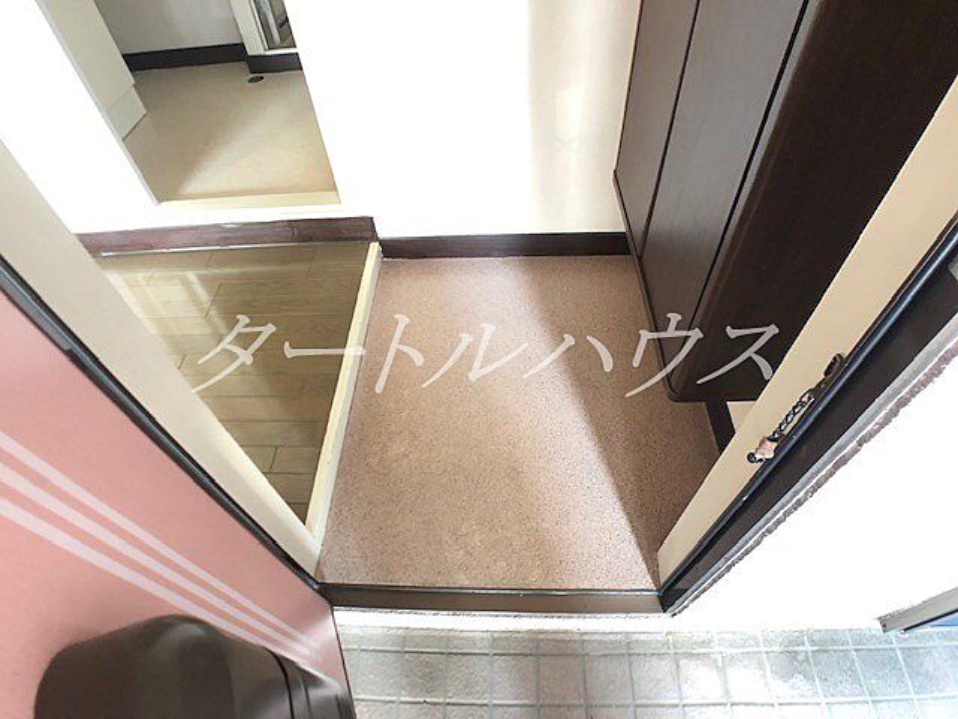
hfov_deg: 63.4
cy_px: 360
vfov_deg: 49.7
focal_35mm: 28
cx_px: 479
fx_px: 775
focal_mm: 4
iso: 100
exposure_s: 1/11
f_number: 1.8
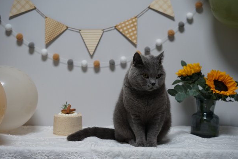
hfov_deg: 35.6
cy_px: 79
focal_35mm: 56
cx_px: 117
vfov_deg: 24.2
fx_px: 370
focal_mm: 55
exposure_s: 1/160
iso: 1600
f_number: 3.5
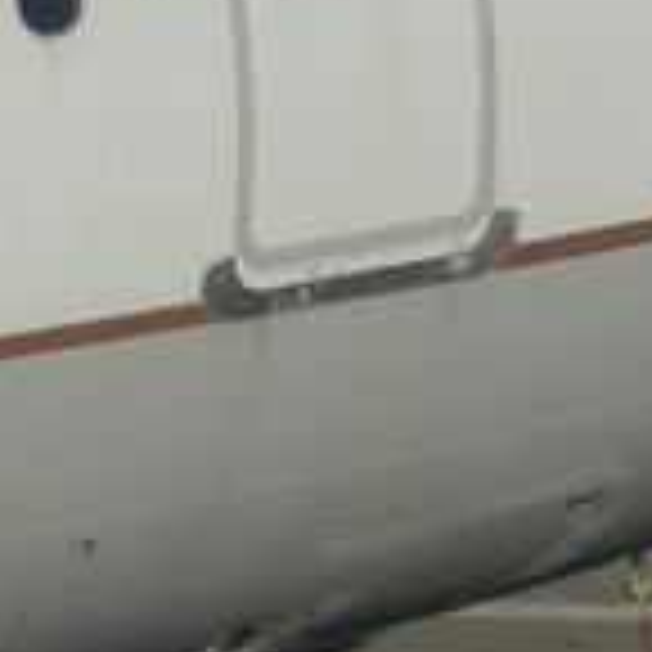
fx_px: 19051
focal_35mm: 894
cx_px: -504
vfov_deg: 2.0
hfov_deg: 2.0
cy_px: 18
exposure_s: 1/1000
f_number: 6.3
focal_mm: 62.4
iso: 100
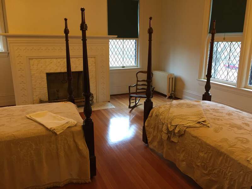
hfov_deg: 61.7
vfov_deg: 48.2
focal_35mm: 29
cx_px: 126
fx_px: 211
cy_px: 94
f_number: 2.2
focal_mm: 4.15
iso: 100
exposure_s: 1/30
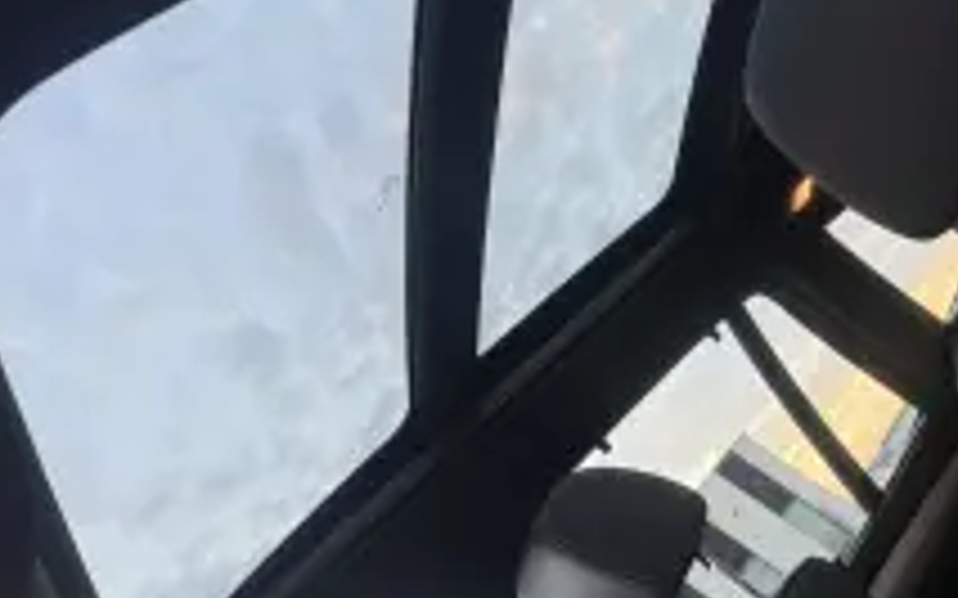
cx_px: 729
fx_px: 1122
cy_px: 369
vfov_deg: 29.7
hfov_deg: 44.5
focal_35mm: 43
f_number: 1.78
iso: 200
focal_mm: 6.76
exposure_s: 1/94
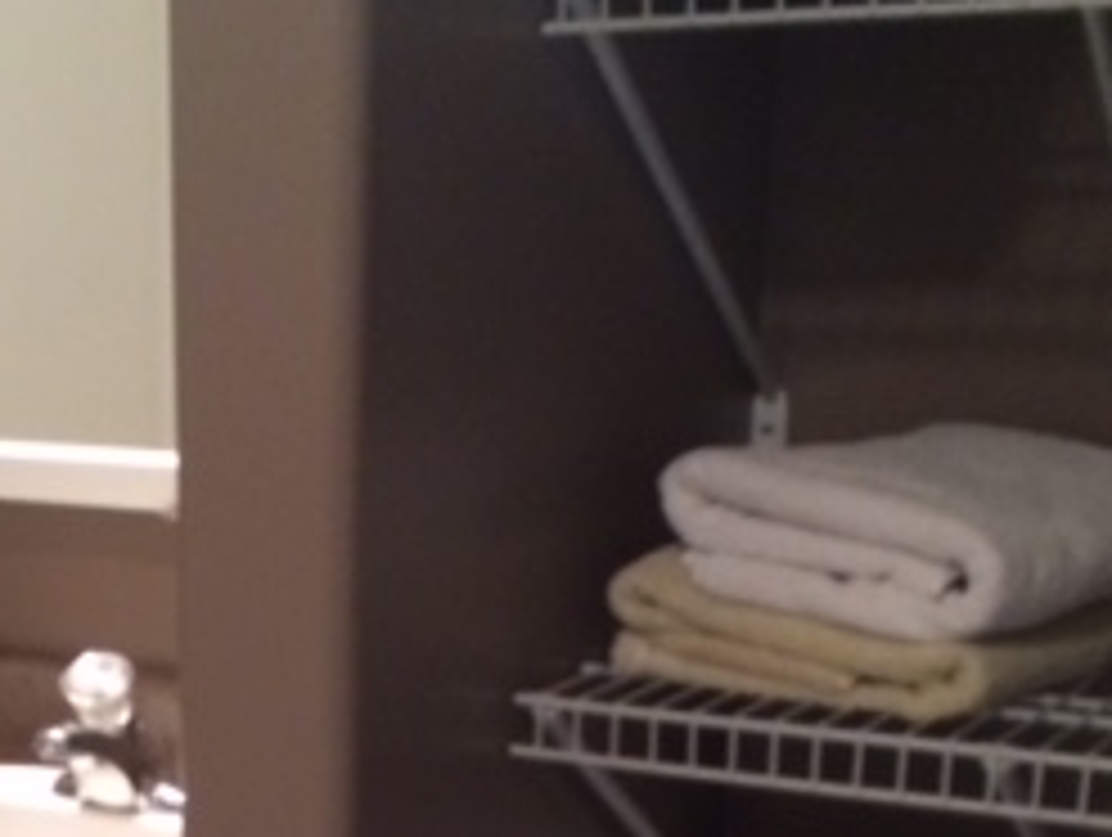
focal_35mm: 75
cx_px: 207
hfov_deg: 25.5
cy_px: 1040
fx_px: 2413
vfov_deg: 18.5
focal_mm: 4.15
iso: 250
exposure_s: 1/15
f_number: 2.2
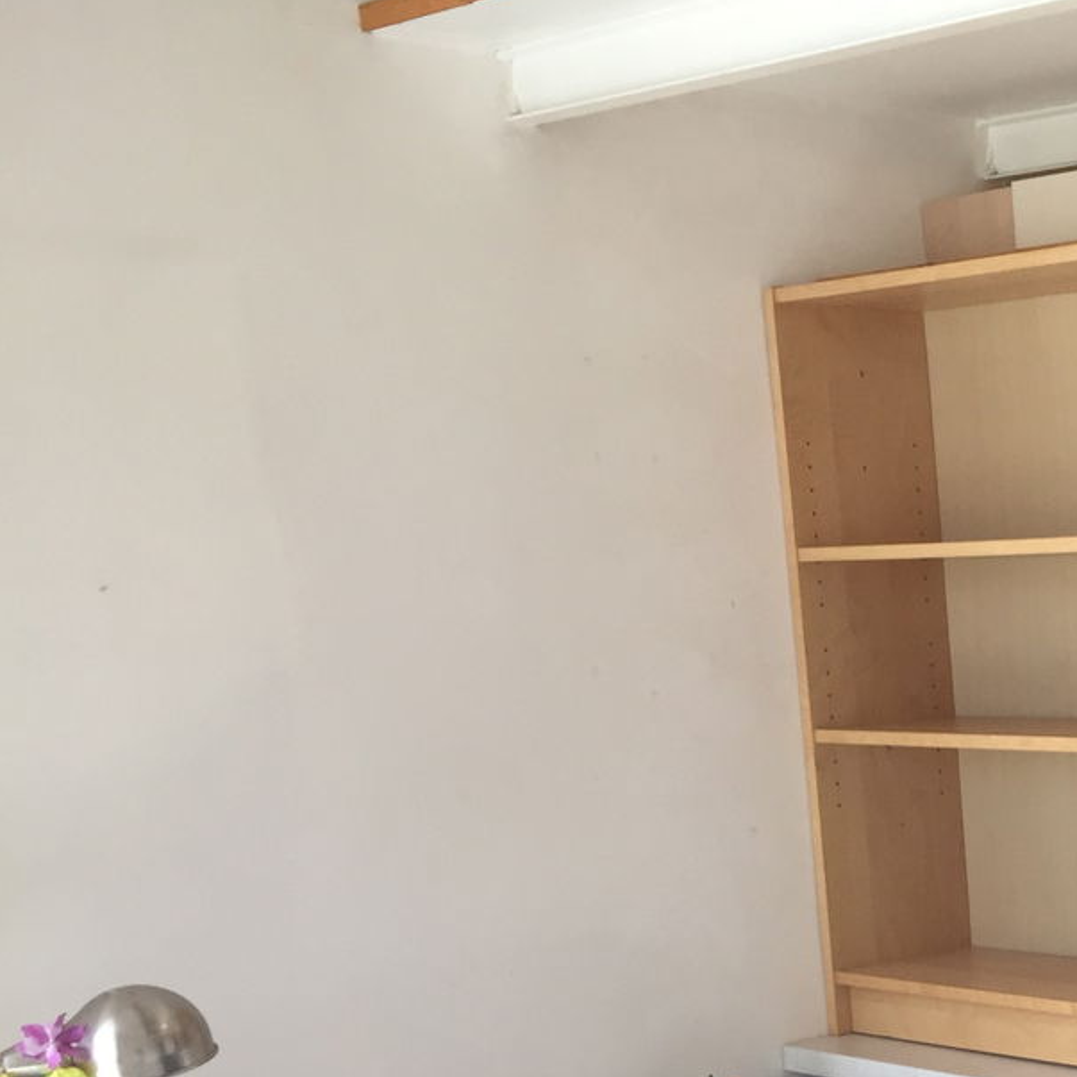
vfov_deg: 24.3
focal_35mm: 68
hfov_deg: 22.5
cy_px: 1052
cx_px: 1427
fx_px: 2394
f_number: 2.2
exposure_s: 1/100
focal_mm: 4.15
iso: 50
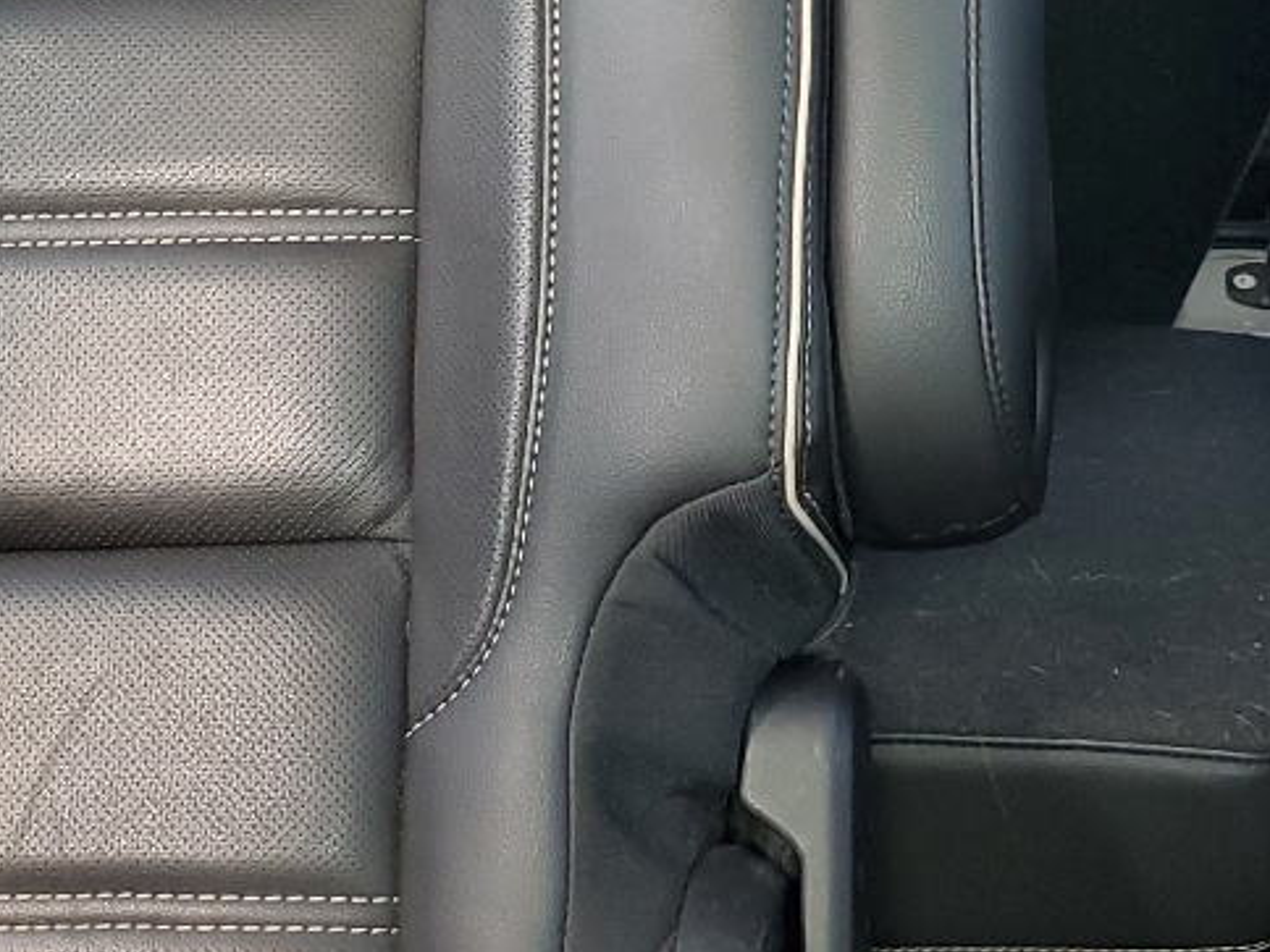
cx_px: 1023
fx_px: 3155
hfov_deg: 22.4
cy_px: 13
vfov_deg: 16.8
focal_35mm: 86
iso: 72
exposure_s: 1/60.2
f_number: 1.5
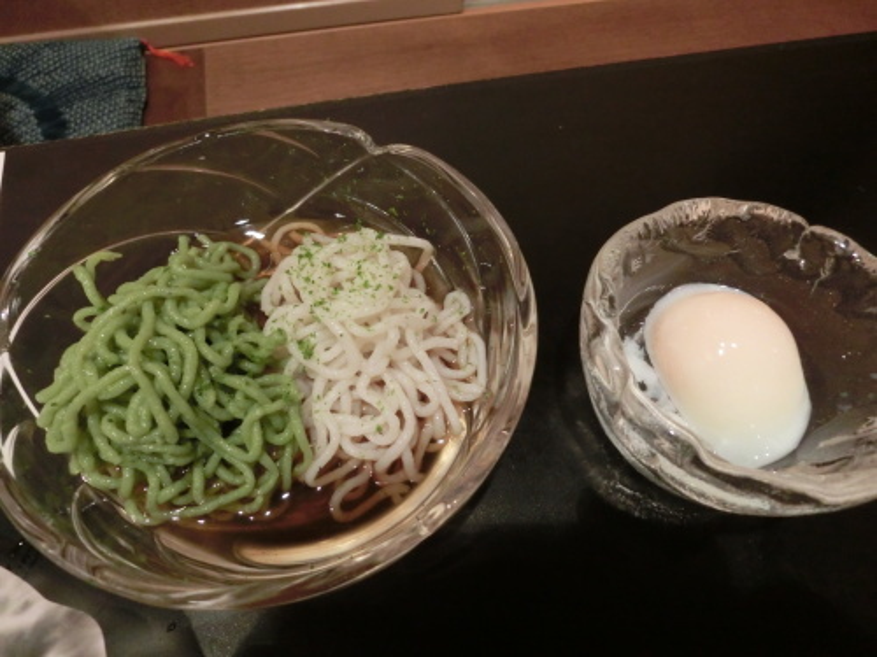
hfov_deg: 71.6
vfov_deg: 56.8
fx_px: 608
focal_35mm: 24
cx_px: 438
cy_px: 328
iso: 800
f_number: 3
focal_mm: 4.24
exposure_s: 1/30
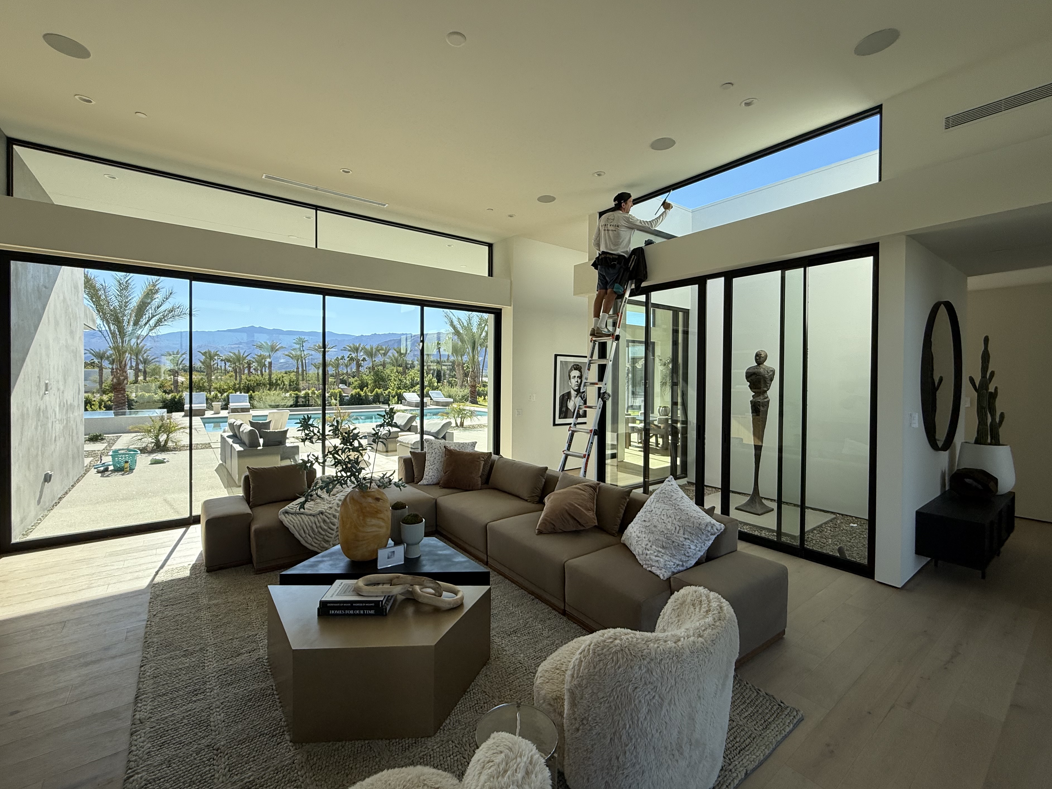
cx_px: 518
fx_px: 456
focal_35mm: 15
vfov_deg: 81.7
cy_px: 382
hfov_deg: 98.2
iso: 64
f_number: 2.2
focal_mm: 2.22
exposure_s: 1/770
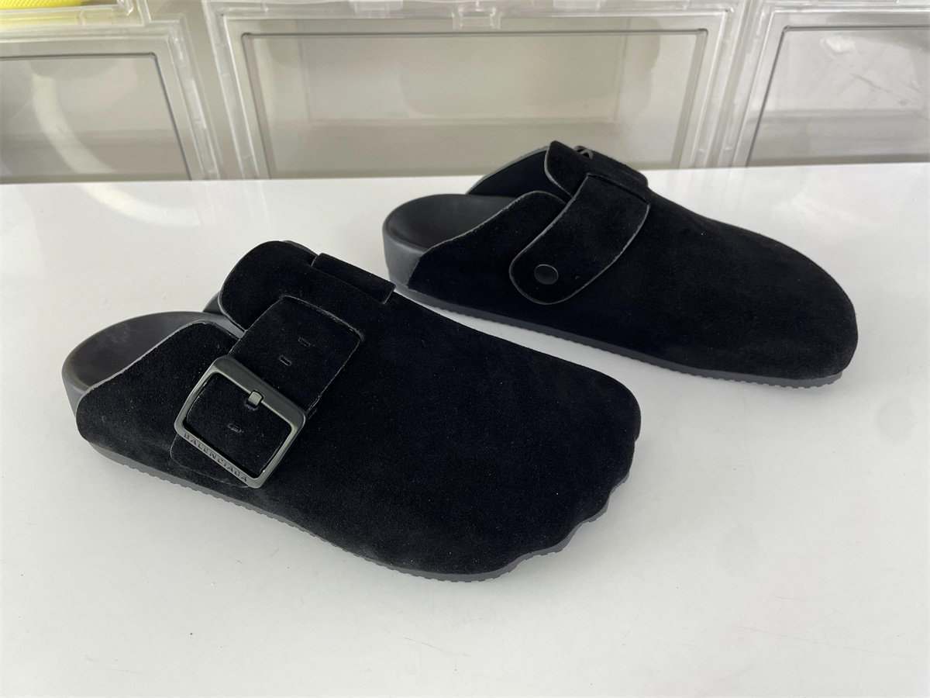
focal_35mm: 26
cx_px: 465
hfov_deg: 67.3
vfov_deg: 53.1
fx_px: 699
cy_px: 349
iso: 100
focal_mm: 4.2
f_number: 1.6
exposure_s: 1/100
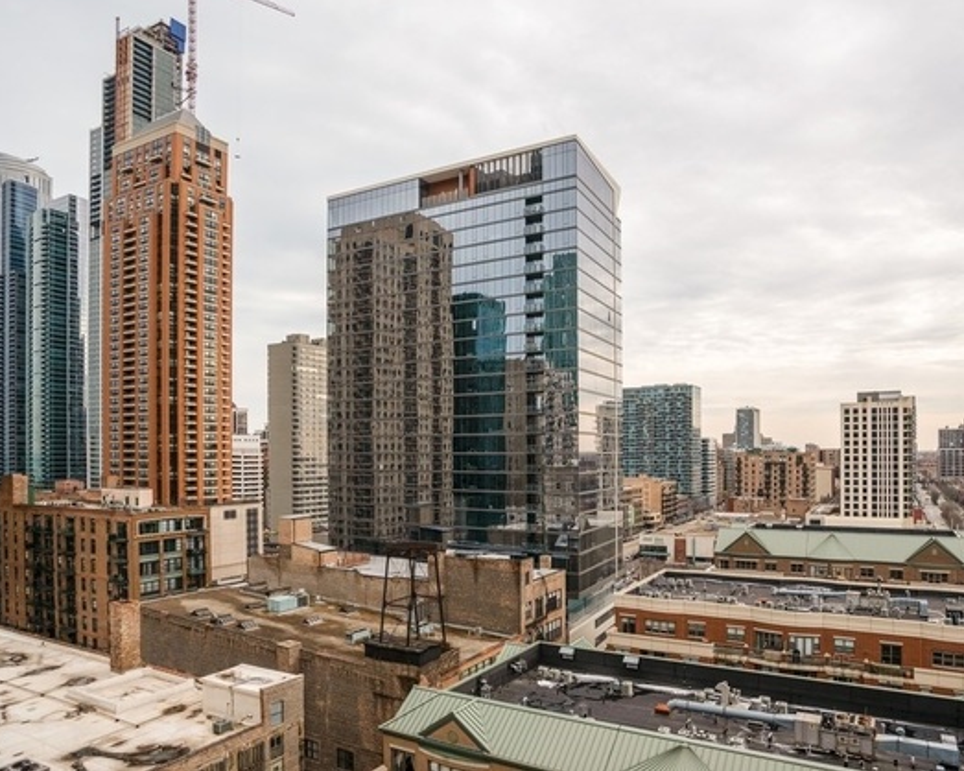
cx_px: 522
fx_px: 656
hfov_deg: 72.5
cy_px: 378
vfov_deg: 60.8
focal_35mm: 23
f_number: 8
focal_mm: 20
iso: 200
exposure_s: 1/320
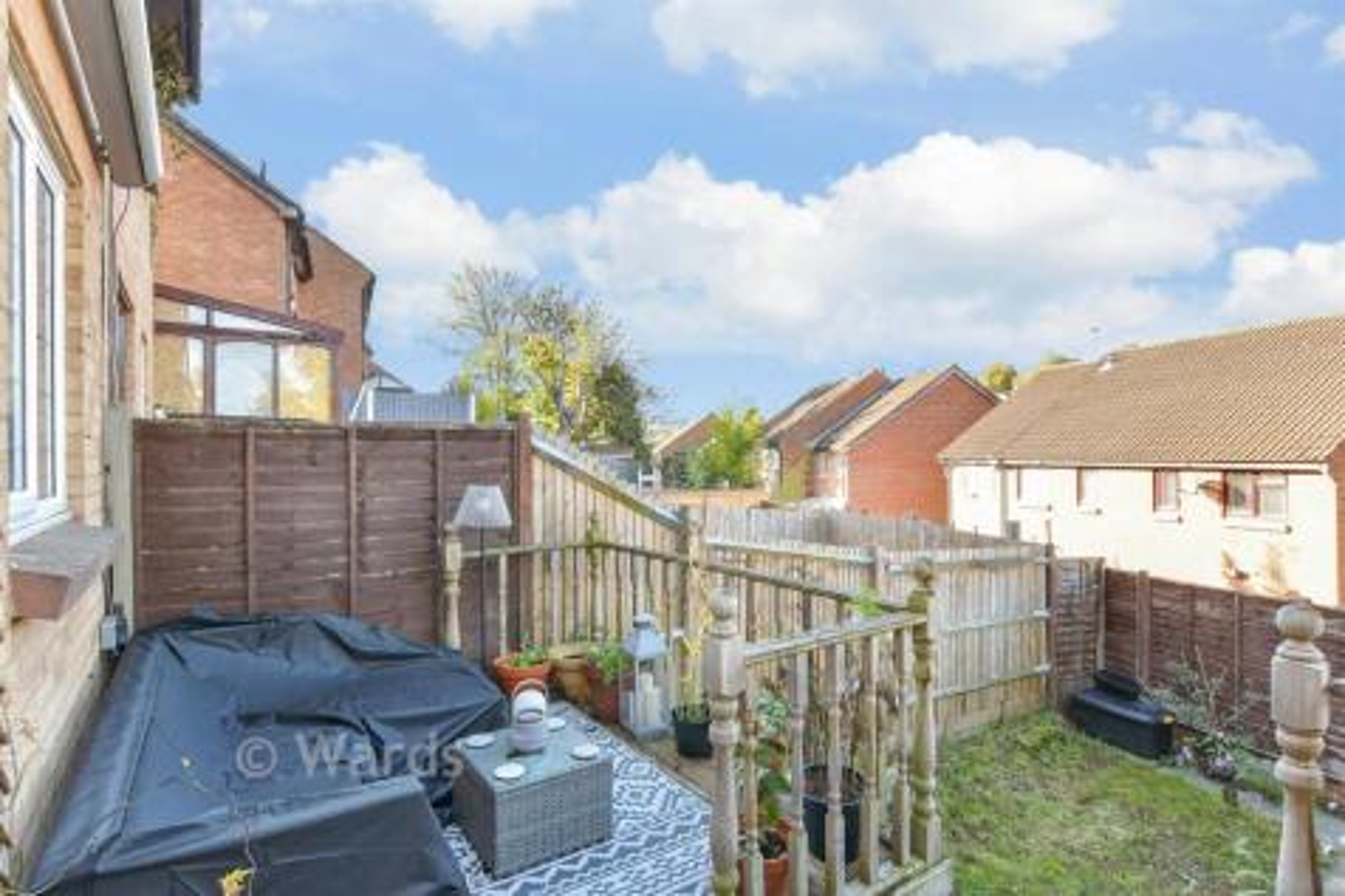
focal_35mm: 15
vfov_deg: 77.3
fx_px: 560
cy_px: 448
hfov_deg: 100.4
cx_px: 672
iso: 160
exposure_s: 1/30
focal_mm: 10
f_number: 8
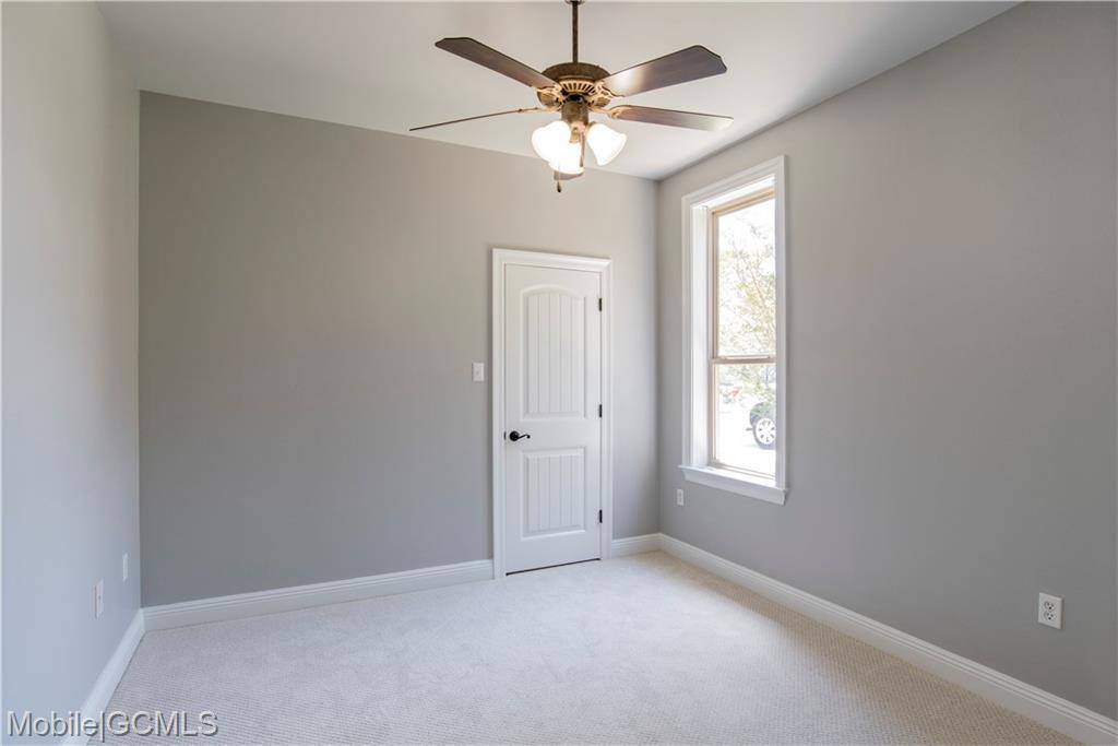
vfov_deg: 67.4
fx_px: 559
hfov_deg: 90.0
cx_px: 559
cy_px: 373
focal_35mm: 18
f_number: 16
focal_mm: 18
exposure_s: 1/1.67
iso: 100
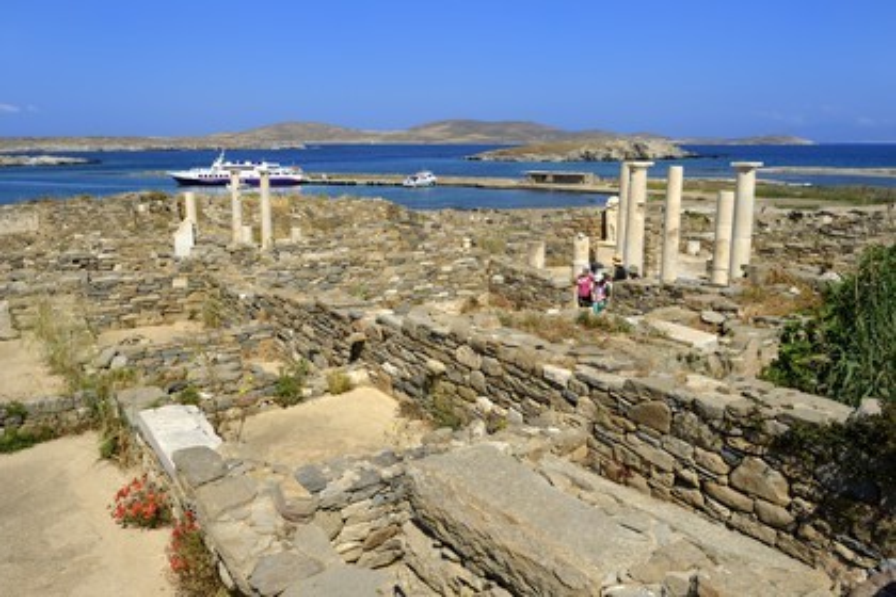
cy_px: 298
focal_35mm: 29
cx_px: 448
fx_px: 722
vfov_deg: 45.0
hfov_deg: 63.7
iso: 200
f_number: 11
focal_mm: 29
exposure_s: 1/320
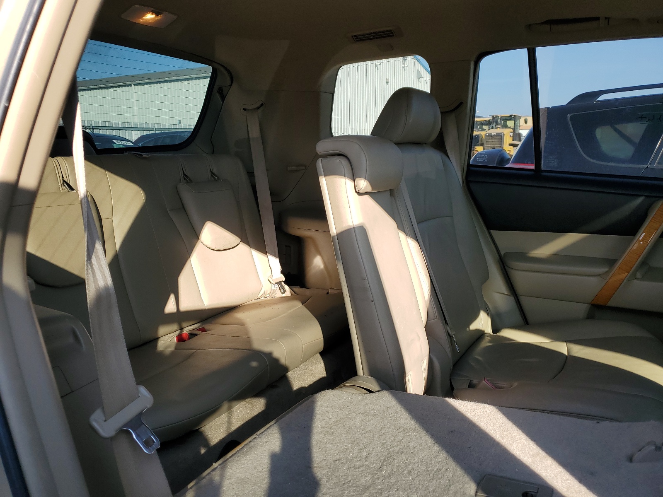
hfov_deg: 67.3
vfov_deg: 53.1
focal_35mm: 26
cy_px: 248
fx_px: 498
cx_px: 332
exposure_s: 1/909
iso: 50
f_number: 1.5
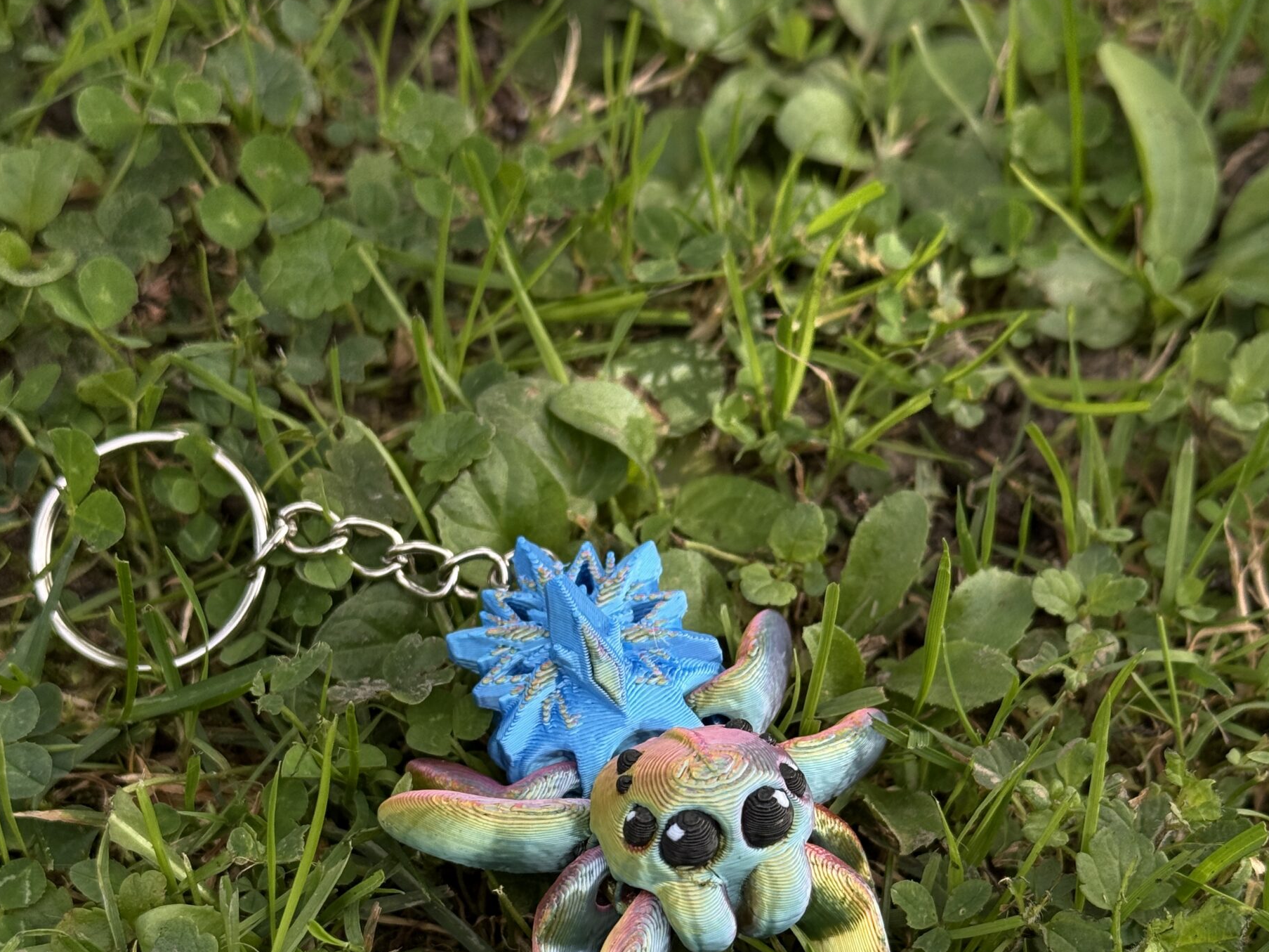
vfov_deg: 21.4
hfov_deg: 28.6
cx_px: 649
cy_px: 743
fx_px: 2493
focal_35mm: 68
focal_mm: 6.76
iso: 64
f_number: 1.78
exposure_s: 1/1149
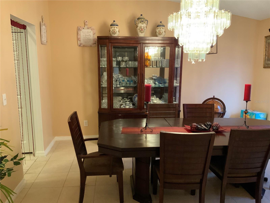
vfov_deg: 48.2
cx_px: 135
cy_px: 102
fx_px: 226
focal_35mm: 29
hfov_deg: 61.7
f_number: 1.8
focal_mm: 3
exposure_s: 1/60
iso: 250
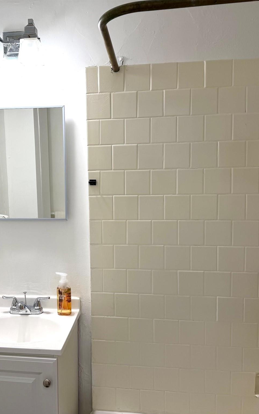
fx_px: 384
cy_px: 207
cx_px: 90
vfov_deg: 56.7
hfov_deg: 37.0
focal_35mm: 34
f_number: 1.78
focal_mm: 6.76
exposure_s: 1/176
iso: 80
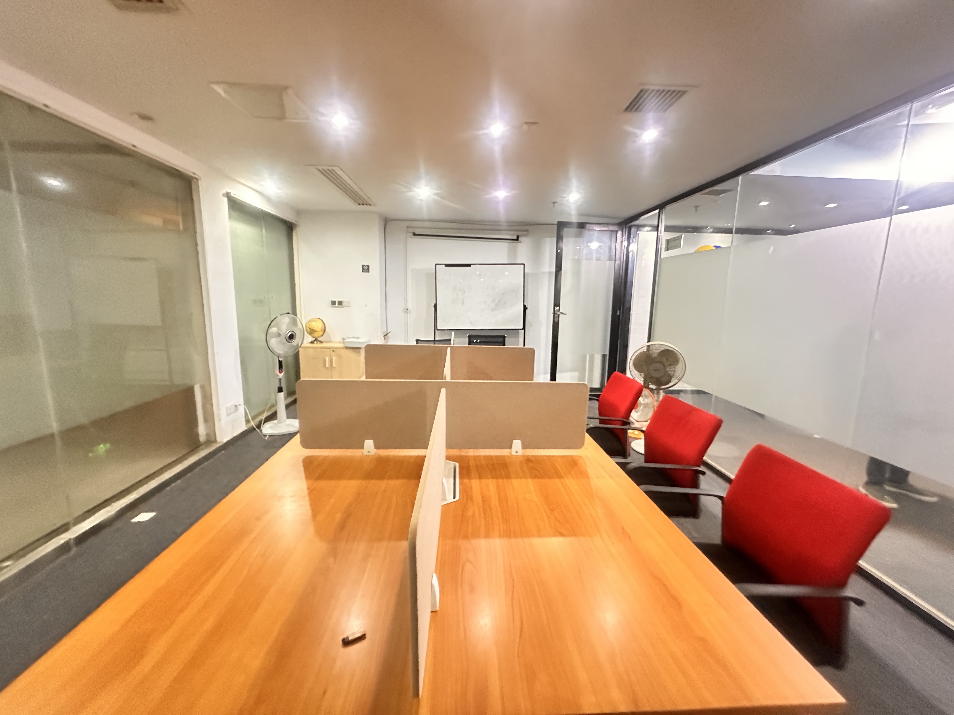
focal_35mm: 14
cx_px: 477
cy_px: 358
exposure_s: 1/25
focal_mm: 2.22
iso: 1000
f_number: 2.2
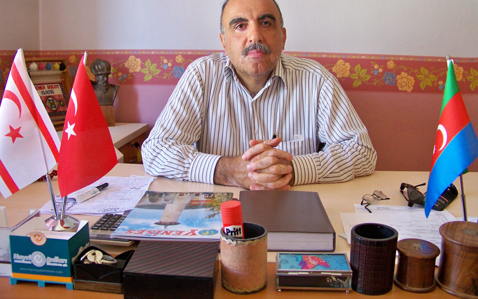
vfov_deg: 35.2
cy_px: 122
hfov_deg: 54.0
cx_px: 240
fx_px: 469
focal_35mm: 36
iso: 200
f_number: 2.8
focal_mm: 5.85
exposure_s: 1/30
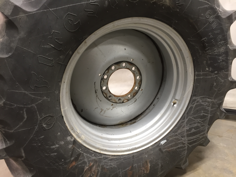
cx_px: 118
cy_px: 88
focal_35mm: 29
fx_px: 198
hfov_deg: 61.7
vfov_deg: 48.2
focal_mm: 4.15
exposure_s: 1/30
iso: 64
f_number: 2.2
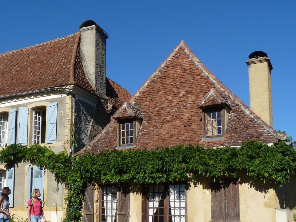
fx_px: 333
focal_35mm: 39
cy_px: 136
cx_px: 161
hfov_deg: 47.8
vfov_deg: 36.7
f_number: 3.6
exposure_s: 1/1000
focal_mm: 5.4
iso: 80
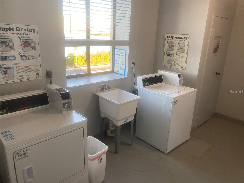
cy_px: 92
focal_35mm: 26
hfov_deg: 67.3
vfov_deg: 53.1
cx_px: 122
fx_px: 183
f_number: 1.8
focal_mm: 4.25
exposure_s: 1/60
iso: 64
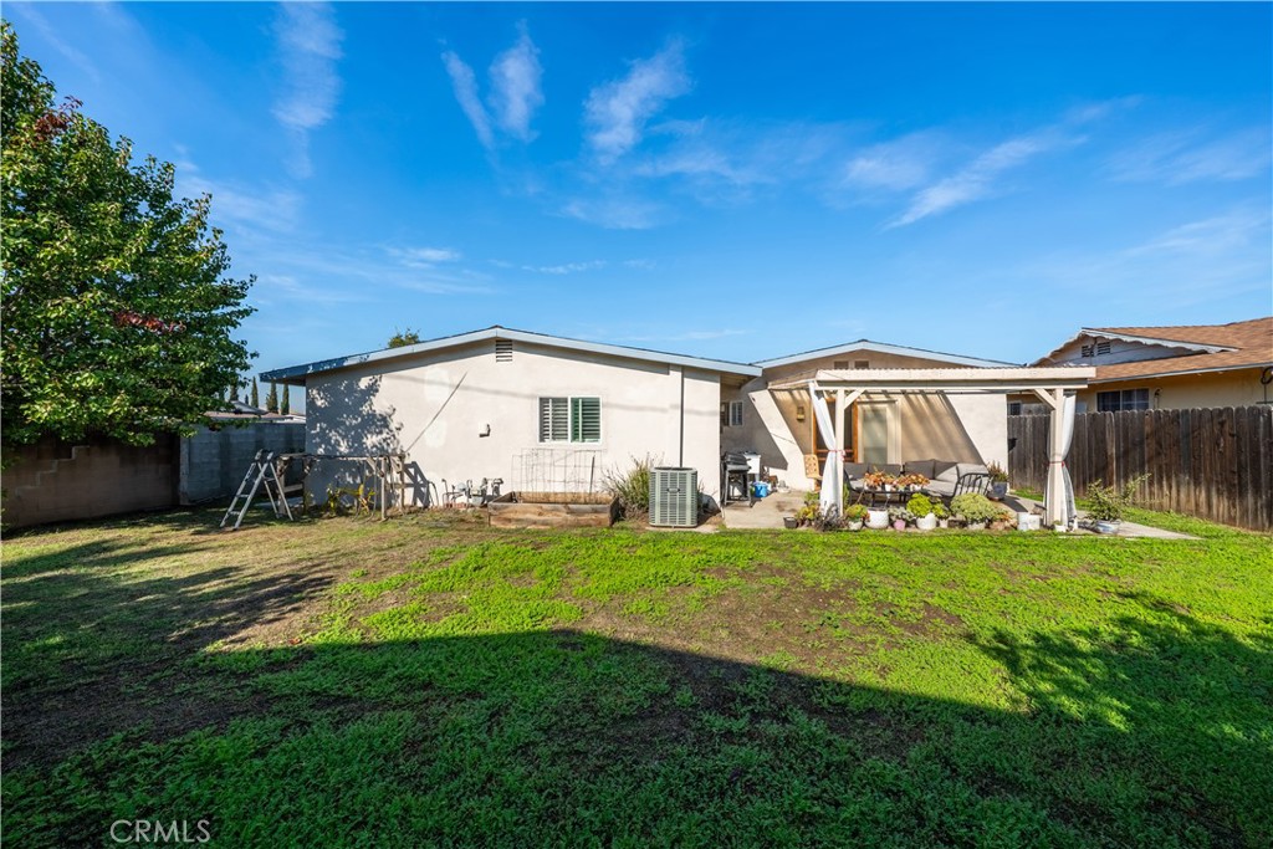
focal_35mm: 12
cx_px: 636
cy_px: 424
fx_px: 424
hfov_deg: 112.6
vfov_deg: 90.0
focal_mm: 12
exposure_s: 1/8000
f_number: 8
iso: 160
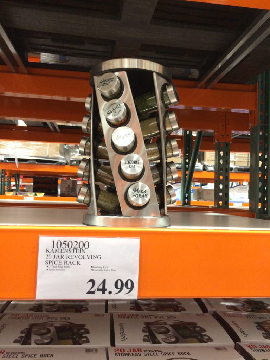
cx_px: 135
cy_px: 180
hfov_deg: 48.2
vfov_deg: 61.7
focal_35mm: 29
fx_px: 302
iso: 250
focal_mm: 4.15
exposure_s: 1/33
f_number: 2.2
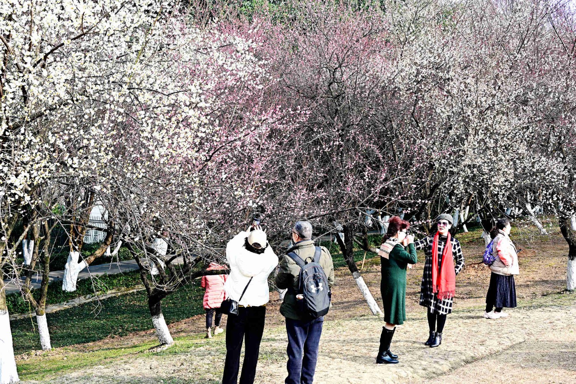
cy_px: 192
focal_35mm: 46
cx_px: 288
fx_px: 736
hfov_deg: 42.7
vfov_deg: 29.2
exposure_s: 1/200
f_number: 5.6
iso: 200
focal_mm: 46
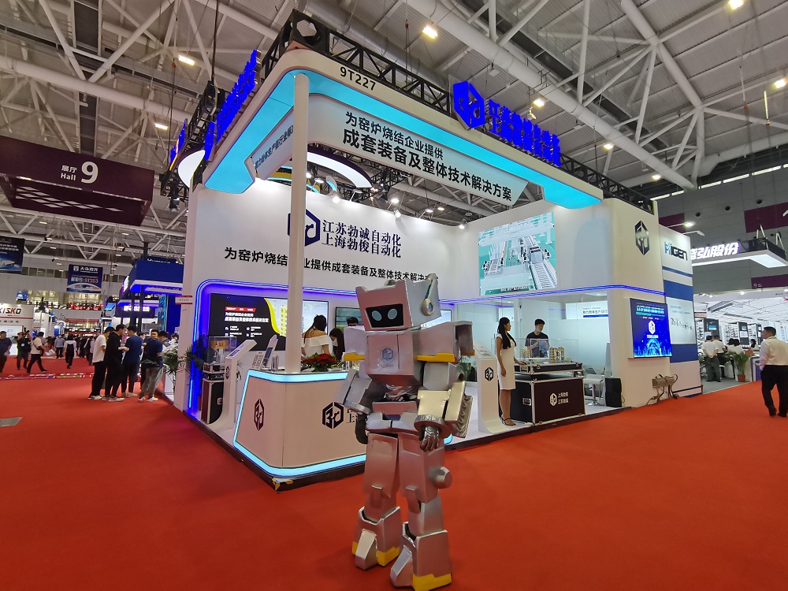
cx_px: 394
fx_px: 387
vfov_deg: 74.7
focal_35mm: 17
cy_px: 296
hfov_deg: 91.0
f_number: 2.4
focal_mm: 1.78
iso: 80
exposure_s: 1/100
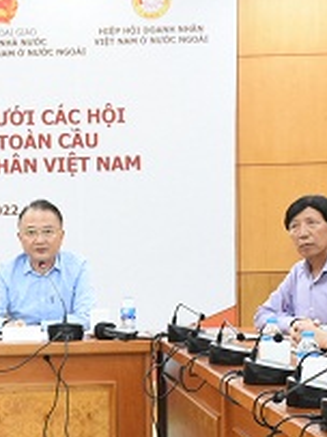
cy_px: 371
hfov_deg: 11.3
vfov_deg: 15.3
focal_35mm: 128
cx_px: -77
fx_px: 1614
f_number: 4
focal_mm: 30
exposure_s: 1/50
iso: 1600
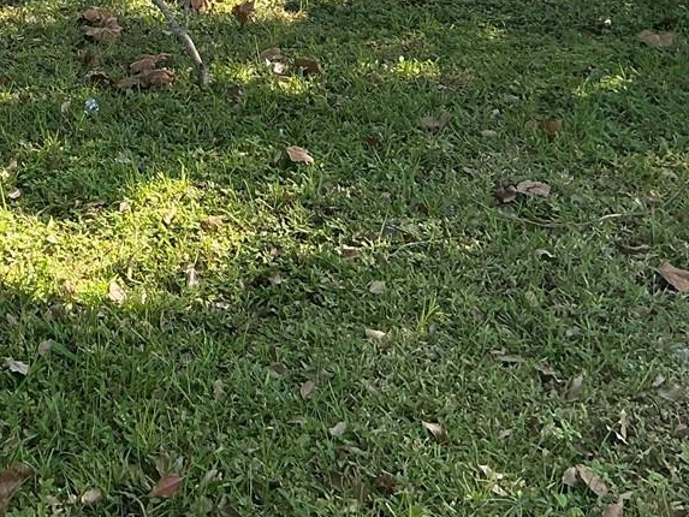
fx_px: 1613
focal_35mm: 81
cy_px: -196
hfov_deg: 23.7
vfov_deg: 16.9
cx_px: 131
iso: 25
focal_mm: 3
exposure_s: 1/465
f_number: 1.8
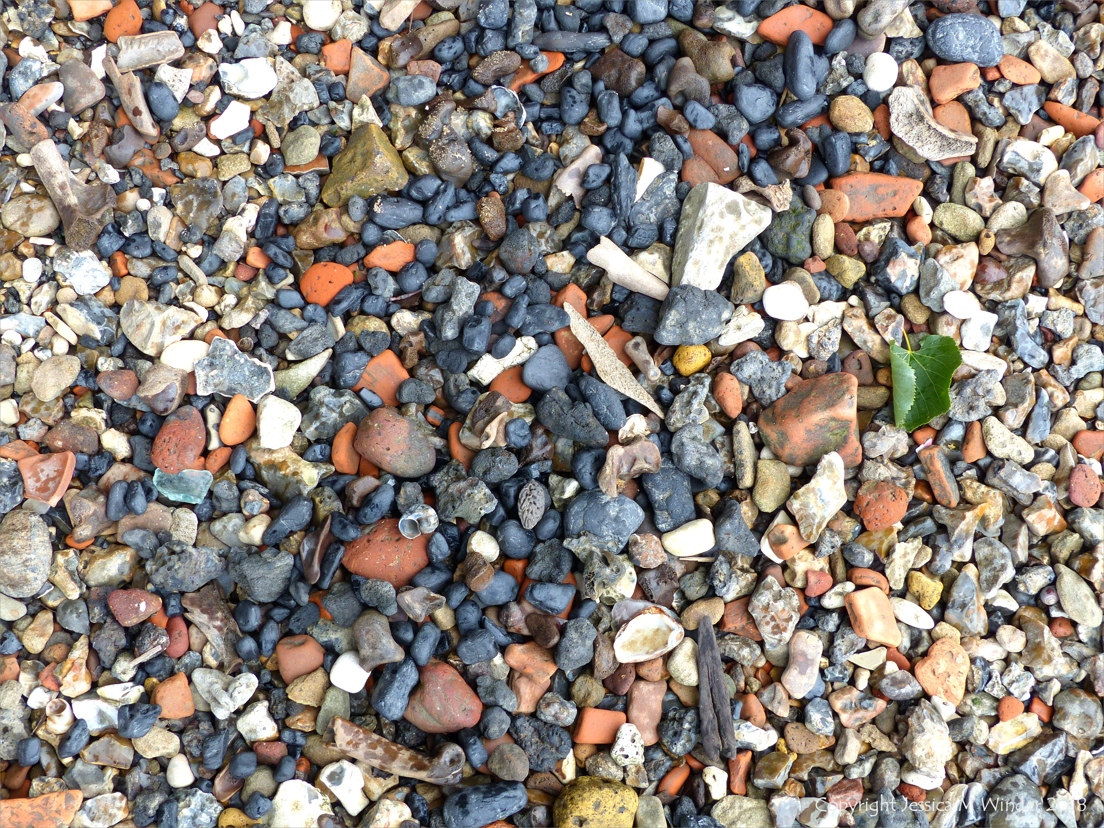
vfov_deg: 29.1
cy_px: 414
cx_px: 552
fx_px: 1595
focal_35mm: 50
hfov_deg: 38.2
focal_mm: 9.1
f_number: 3.5
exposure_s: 1/100
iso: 100
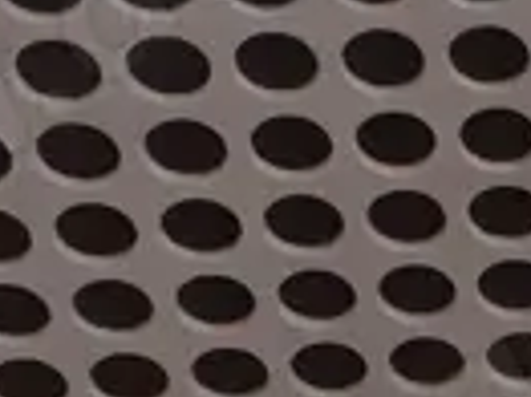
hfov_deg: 9.8
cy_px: 231
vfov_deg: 8.4
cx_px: 1301
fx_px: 2697
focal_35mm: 176
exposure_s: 1/14.3
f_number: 1.65
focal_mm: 6.14
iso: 2000
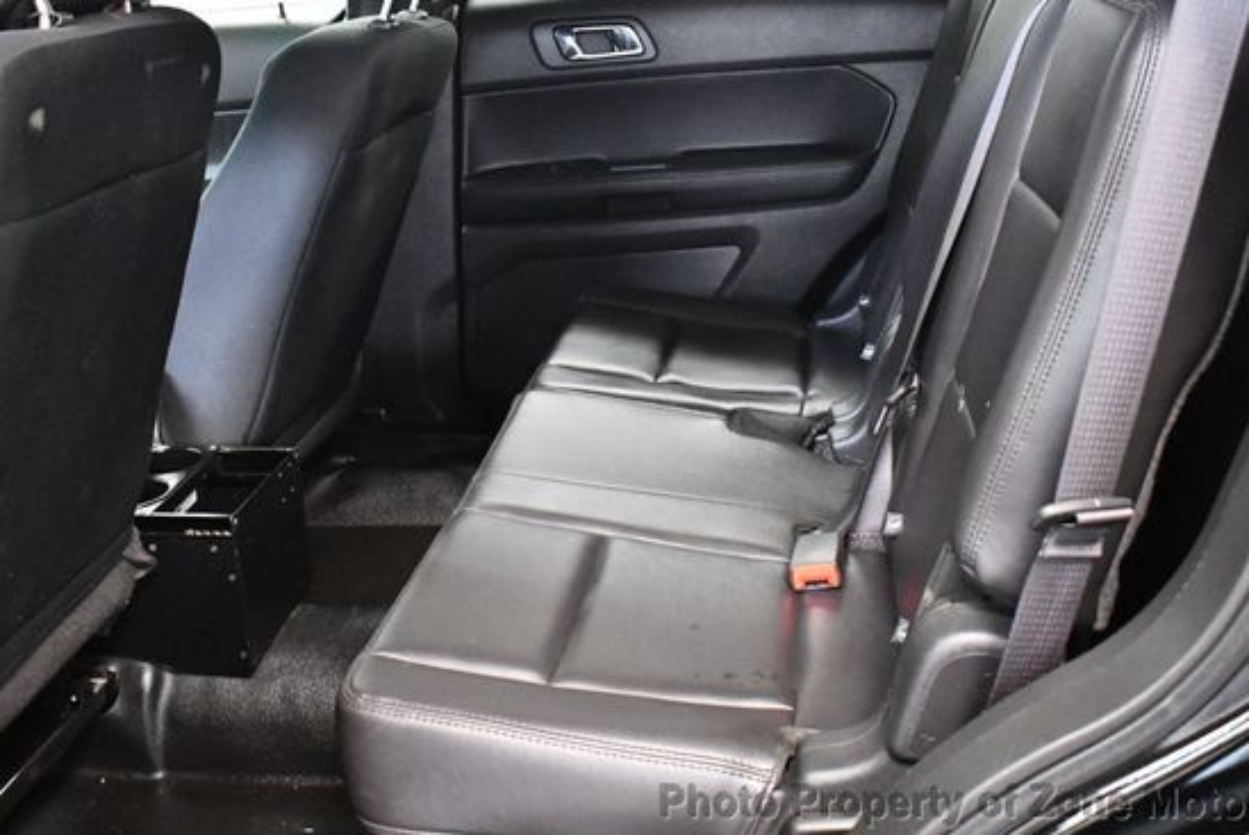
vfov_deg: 31.9
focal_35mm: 42
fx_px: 1458
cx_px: 632
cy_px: 359
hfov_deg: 46.4
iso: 6400
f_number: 3.5
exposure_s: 1/60
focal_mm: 18
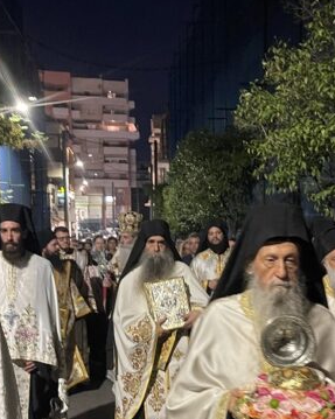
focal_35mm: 51
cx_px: 197
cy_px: 298
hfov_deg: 29.6
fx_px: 632
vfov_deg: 36.1
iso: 800
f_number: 1.6
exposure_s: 1/30
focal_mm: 5.1
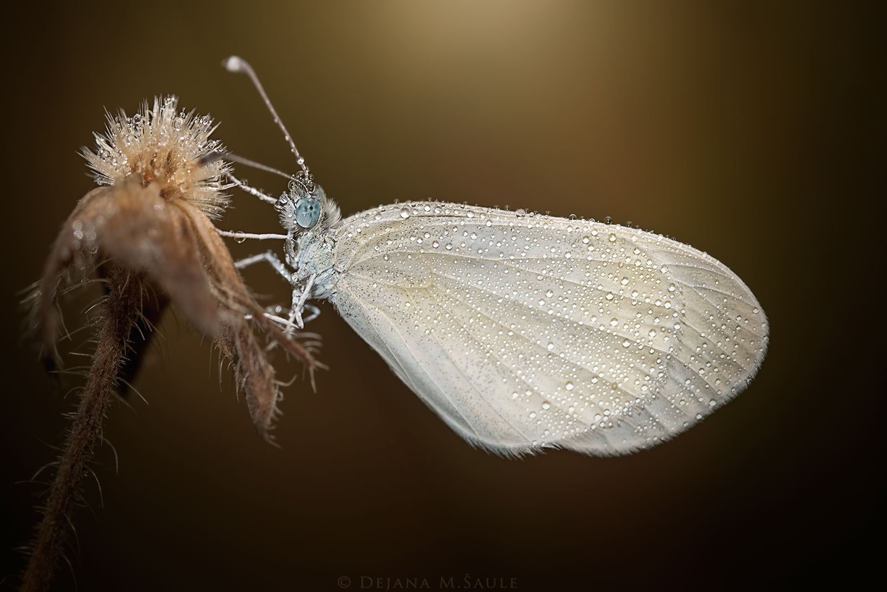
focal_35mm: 90
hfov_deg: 22.6
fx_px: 2218
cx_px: 444
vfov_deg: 15.2
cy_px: 296
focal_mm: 90
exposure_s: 1/60
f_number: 10
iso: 100
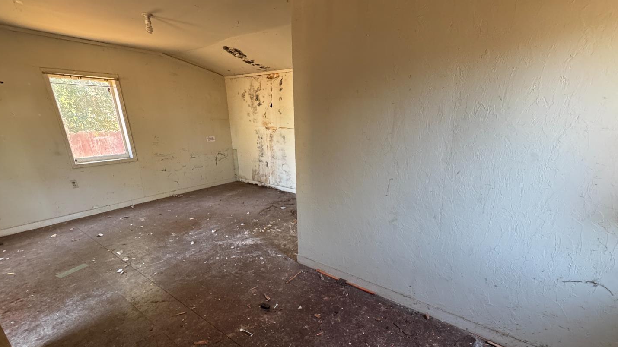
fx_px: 262
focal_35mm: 16
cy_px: 205
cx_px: 321
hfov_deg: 99.3
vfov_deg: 66.5
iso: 320
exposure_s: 1/87
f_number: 2.2
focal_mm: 2.22
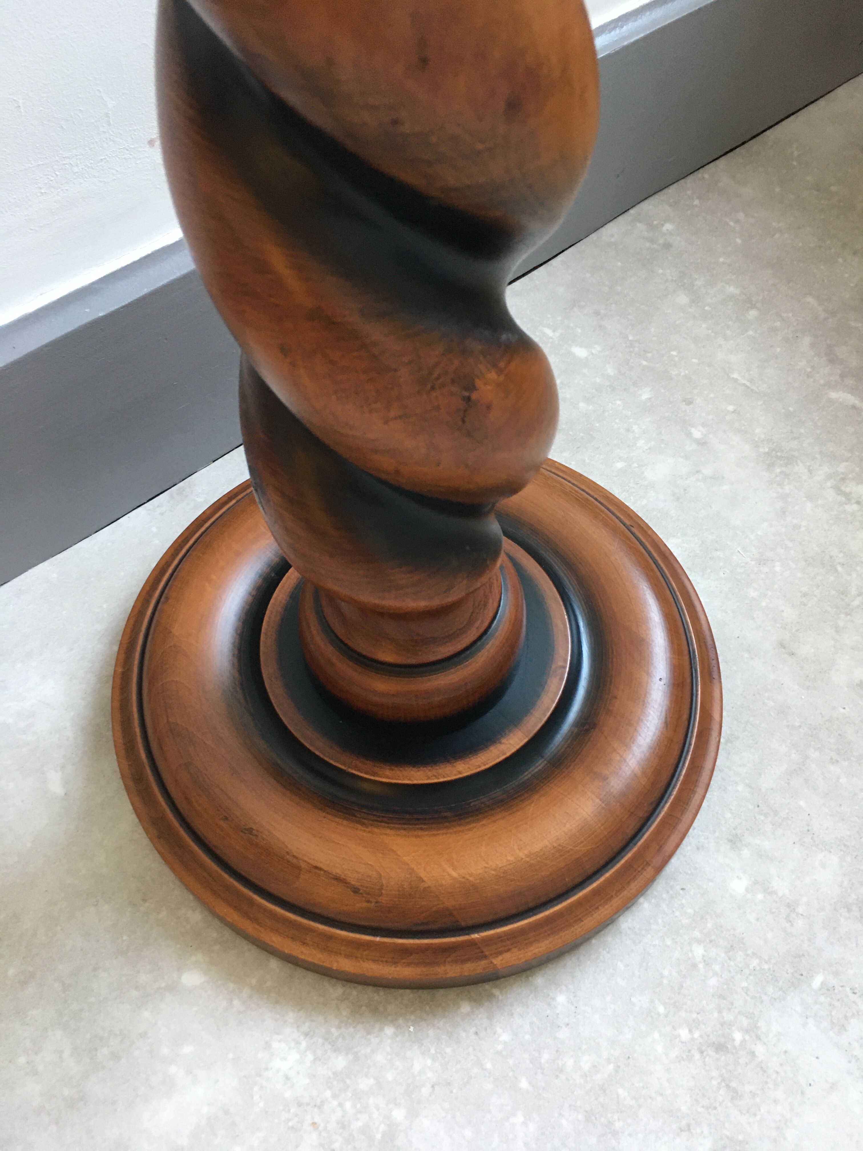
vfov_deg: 61.7
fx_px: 964
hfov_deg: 48.2
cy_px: 576
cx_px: 432
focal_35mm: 29
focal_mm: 4.15
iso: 160
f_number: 2.2
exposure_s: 1/33
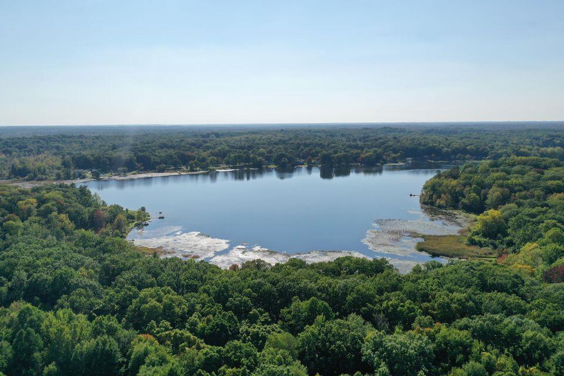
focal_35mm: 28
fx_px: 439
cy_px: 188
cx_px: 282
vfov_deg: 46.4
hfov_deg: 65.5
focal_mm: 10.26
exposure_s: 1/800
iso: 100
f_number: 6.3
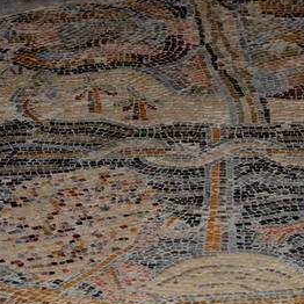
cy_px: 189
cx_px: 200
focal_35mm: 255
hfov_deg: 6.9
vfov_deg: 6.9
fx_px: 2535
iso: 100
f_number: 5
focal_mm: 75
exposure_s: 1/100
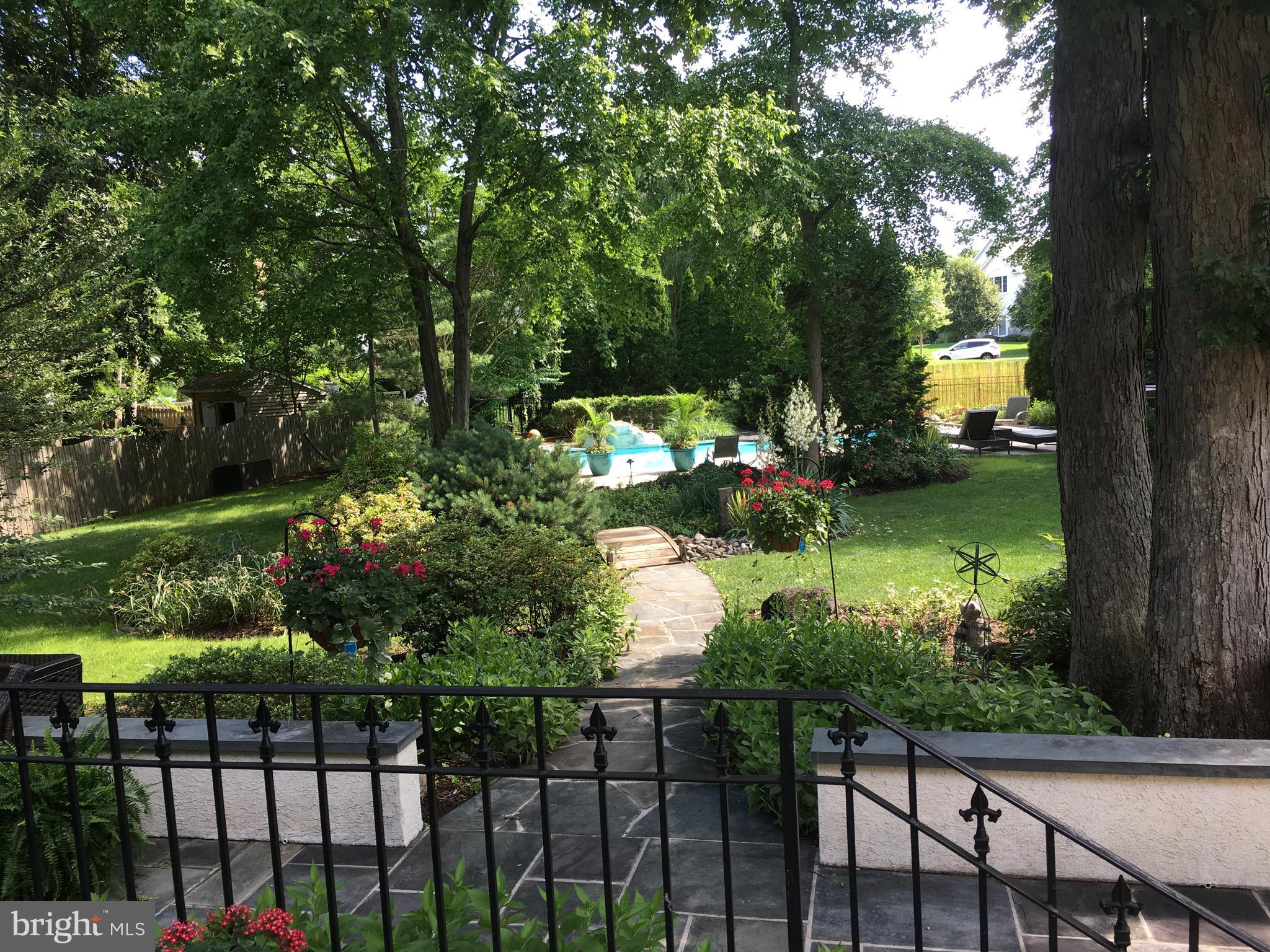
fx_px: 1064
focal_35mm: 29
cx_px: 635
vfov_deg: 48.2
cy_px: 476
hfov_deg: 61.7
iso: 25
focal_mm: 4.15
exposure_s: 1/128
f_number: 2.2
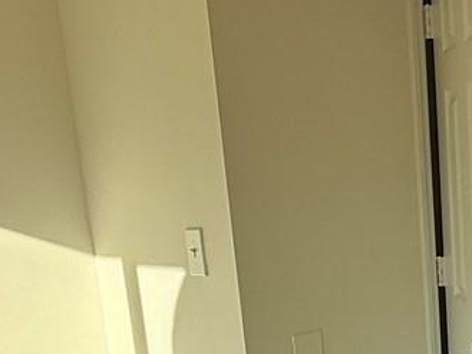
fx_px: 928
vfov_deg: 20.4
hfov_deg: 27.9
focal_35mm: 68
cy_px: 414
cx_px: 387
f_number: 2.2
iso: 50
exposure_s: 1/2976
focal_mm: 2.22
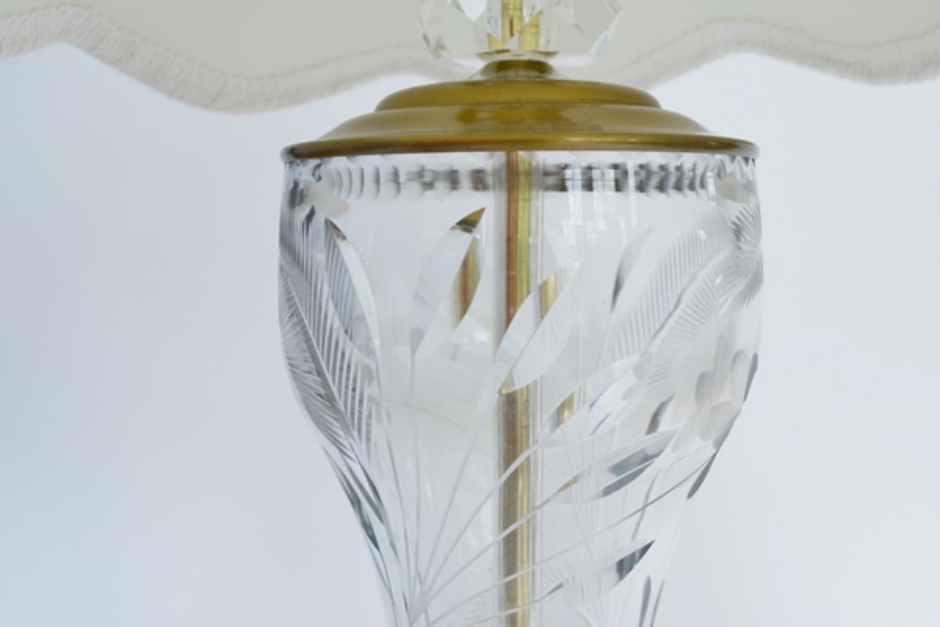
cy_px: 314
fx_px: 705
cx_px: 470
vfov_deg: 47.9
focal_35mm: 27
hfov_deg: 67.4
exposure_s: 1/125
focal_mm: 18
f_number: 5.6
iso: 200
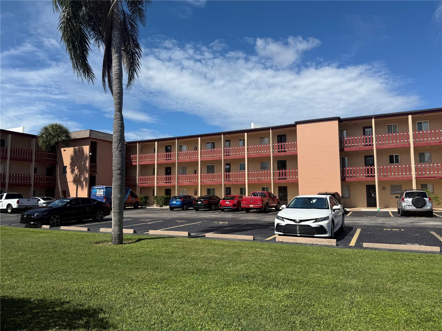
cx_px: 221
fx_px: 306
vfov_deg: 56.8
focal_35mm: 24
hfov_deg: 71.6
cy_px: 166
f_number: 1.78
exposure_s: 1/5714
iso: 80
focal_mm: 6.76
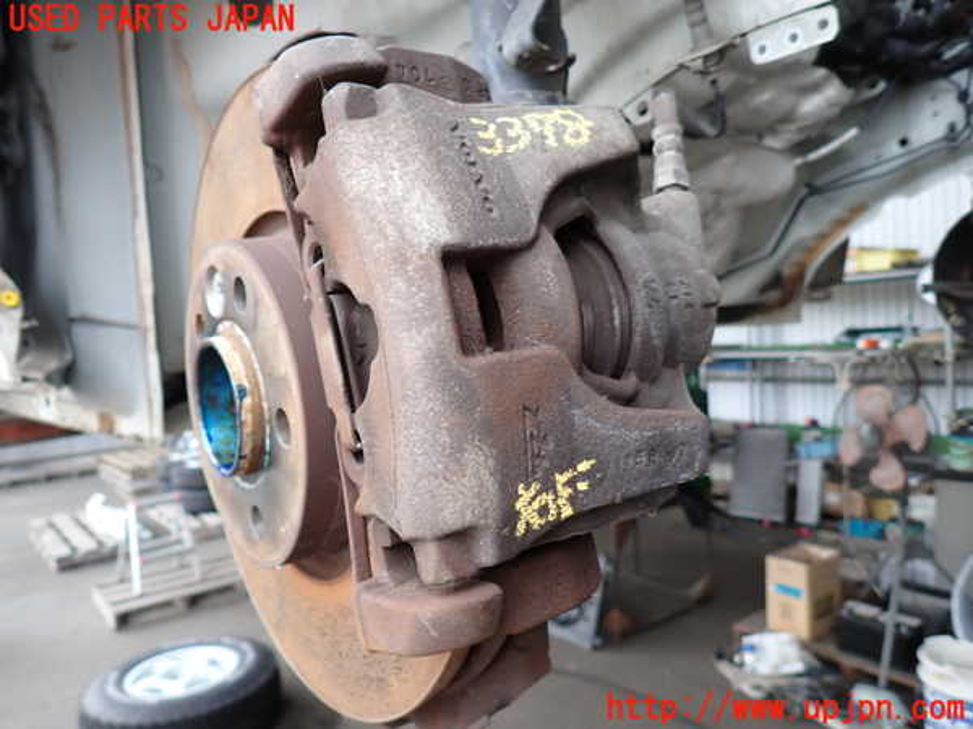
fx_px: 703
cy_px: 364
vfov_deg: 54.9
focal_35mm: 25
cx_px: 486
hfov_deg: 69.4
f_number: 2
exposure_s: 1/125
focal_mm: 4.5
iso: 100
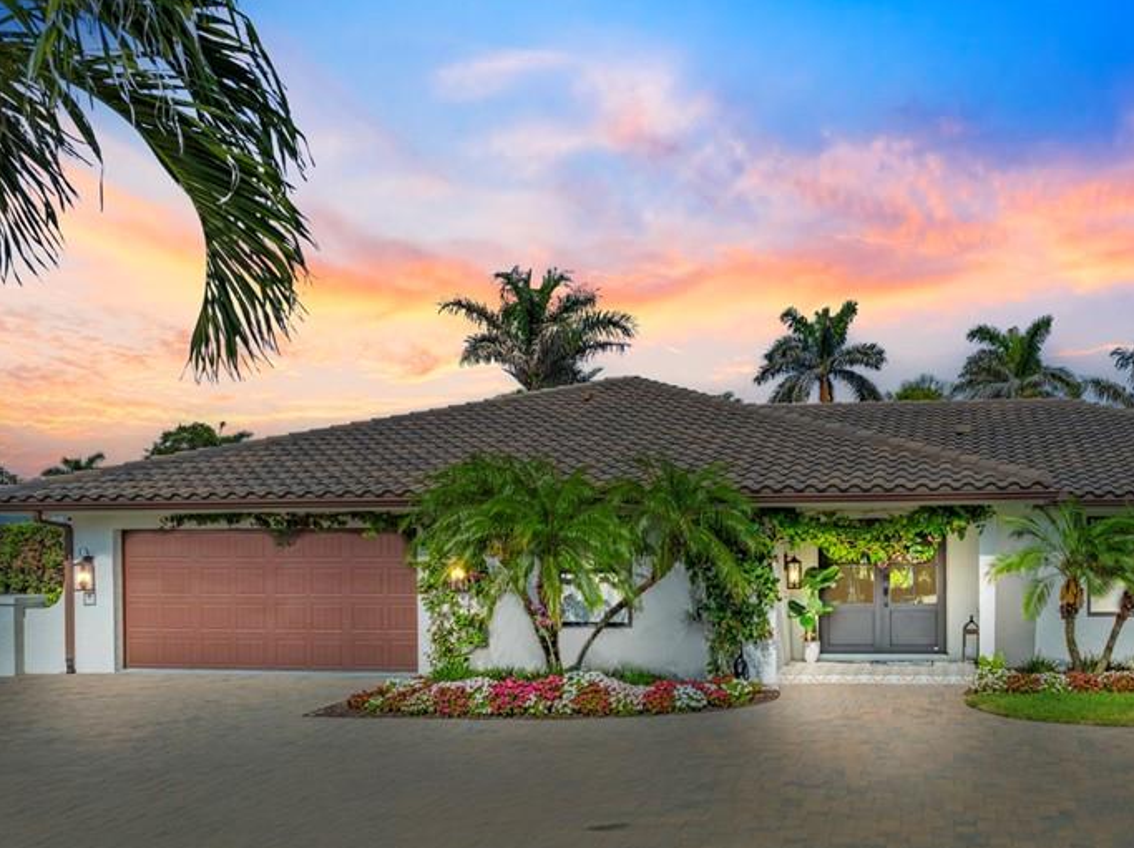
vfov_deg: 39.1
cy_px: 566
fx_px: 1178
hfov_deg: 50.1
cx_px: 794
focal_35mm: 36
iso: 120
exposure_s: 1/1000
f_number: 2.8
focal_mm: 12.29
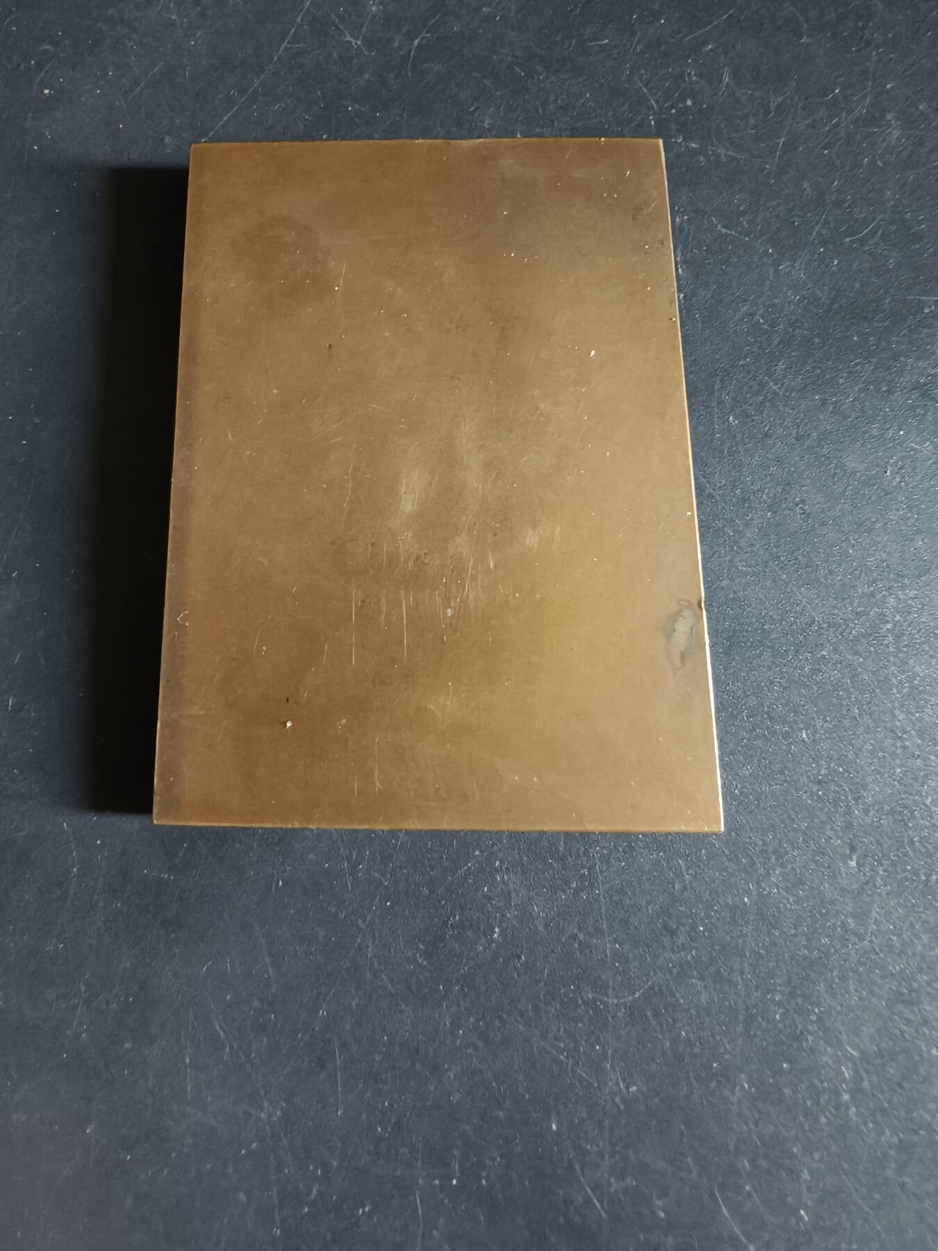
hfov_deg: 58.9
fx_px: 831
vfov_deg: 73.9
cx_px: 469
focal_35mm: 23
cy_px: 626
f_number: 2
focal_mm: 2.32
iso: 5000
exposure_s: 1/13.8
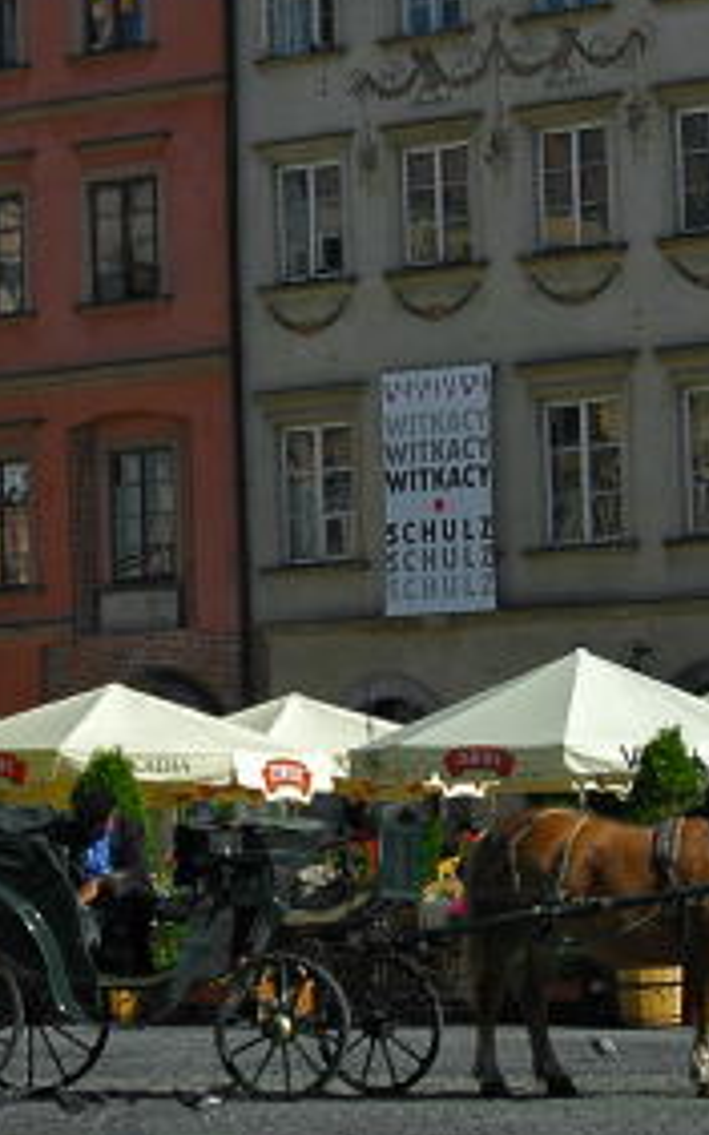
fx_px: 4161
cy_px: 495
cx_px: 274
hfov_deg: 9.7
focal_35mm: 134
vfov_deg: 15.5
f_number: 5.6
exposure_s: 1/200
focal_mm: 31
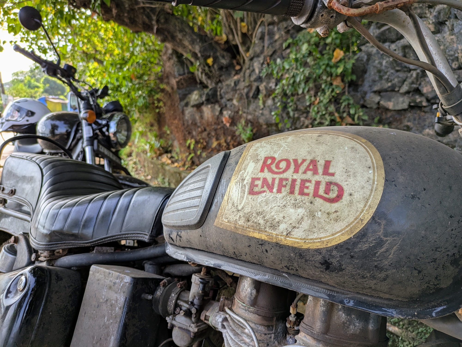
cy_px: 174
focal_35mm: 25
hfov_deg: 69.4
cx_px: 231
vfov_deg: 54.9
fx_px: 334
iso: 42
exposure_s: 1/418
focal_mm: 5.43
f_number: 1.89
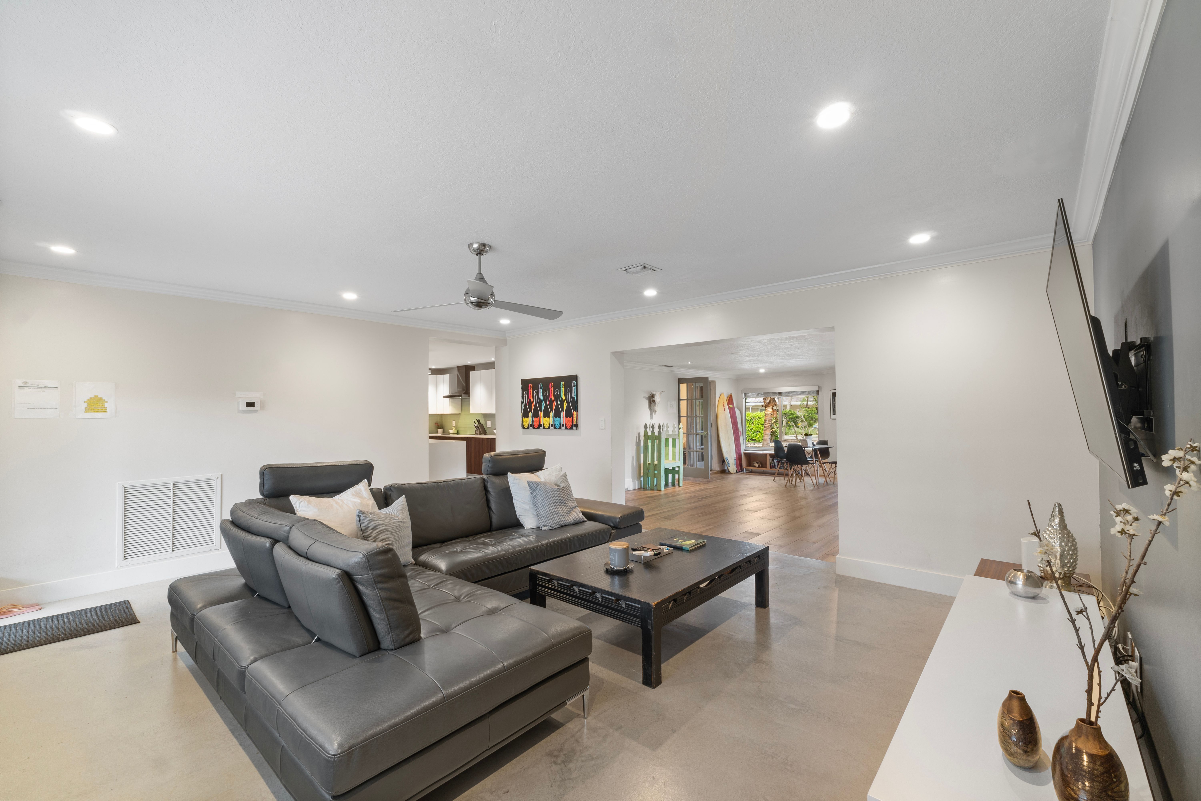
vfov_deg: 77.3
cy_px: 400
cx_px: 600
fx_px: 500
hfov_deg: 100.4
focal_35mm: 15
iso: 125
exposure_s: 8
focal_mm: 10
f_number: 10
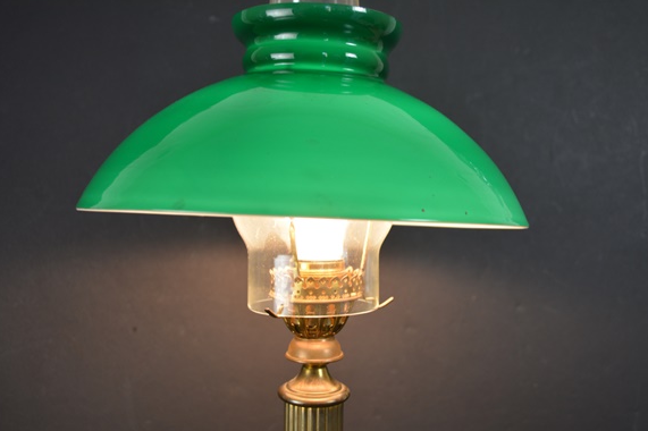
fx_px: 738
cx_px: 334
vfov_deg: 32.6
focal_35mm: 41
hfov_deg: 47.4
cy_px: 223
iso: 400
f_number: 4.2
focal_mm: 26
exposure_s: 1/80
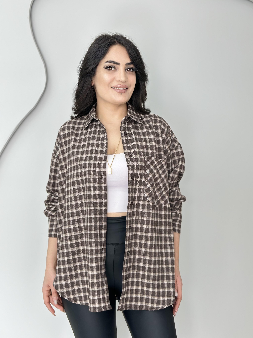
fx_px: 468
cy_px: 169
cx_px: 126
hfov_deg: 30.3
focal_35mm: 48
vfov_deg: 39.7
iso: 80
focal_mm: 6.86
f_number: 1.78
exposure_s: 1/100
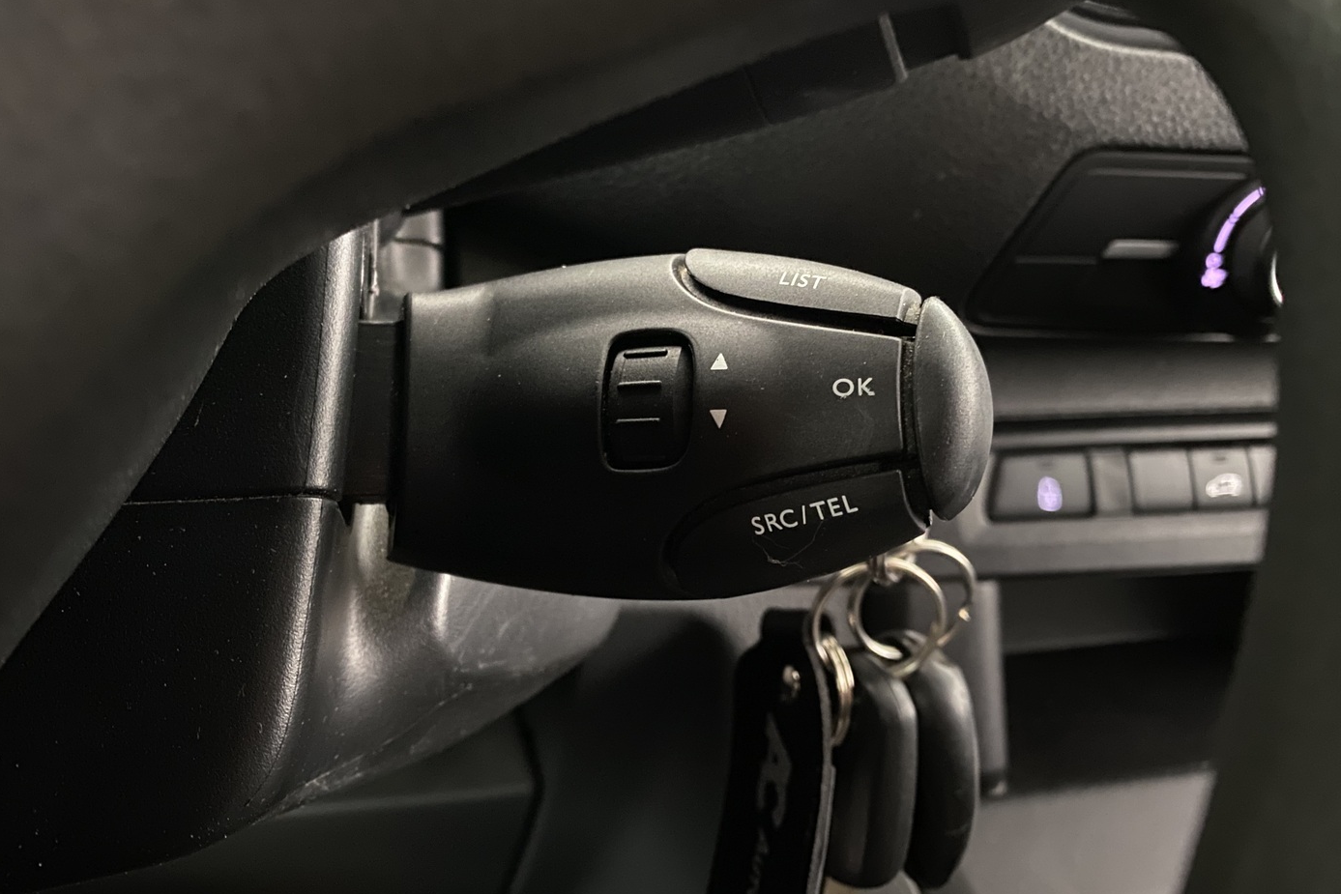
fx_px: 1006
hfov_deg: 67.4
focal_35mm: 27
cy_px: 393
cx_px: 653
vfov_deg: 47.8
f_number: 1.8
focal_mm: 4.25
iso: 800
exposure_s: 1/11
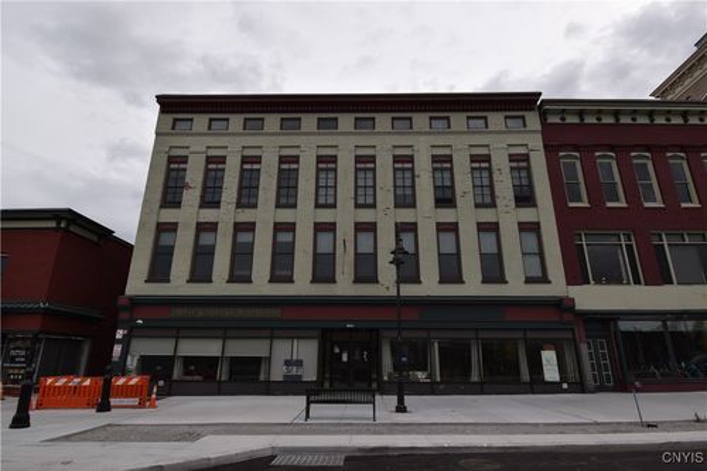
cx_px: 354
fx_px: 383
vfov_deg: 63.2
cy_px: 236
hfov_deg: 85.4
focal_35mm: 20
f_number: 8
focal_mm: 13
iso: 100
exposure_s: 1/200
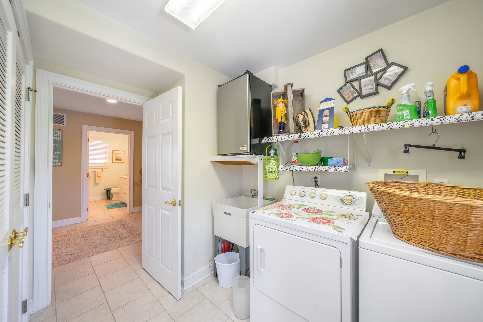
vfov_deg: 90.0
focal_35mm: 12
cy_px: 161
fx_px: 161
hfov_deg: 112.6
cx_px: 242
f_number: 7.1
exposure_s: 1/125
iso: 800
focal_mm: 12
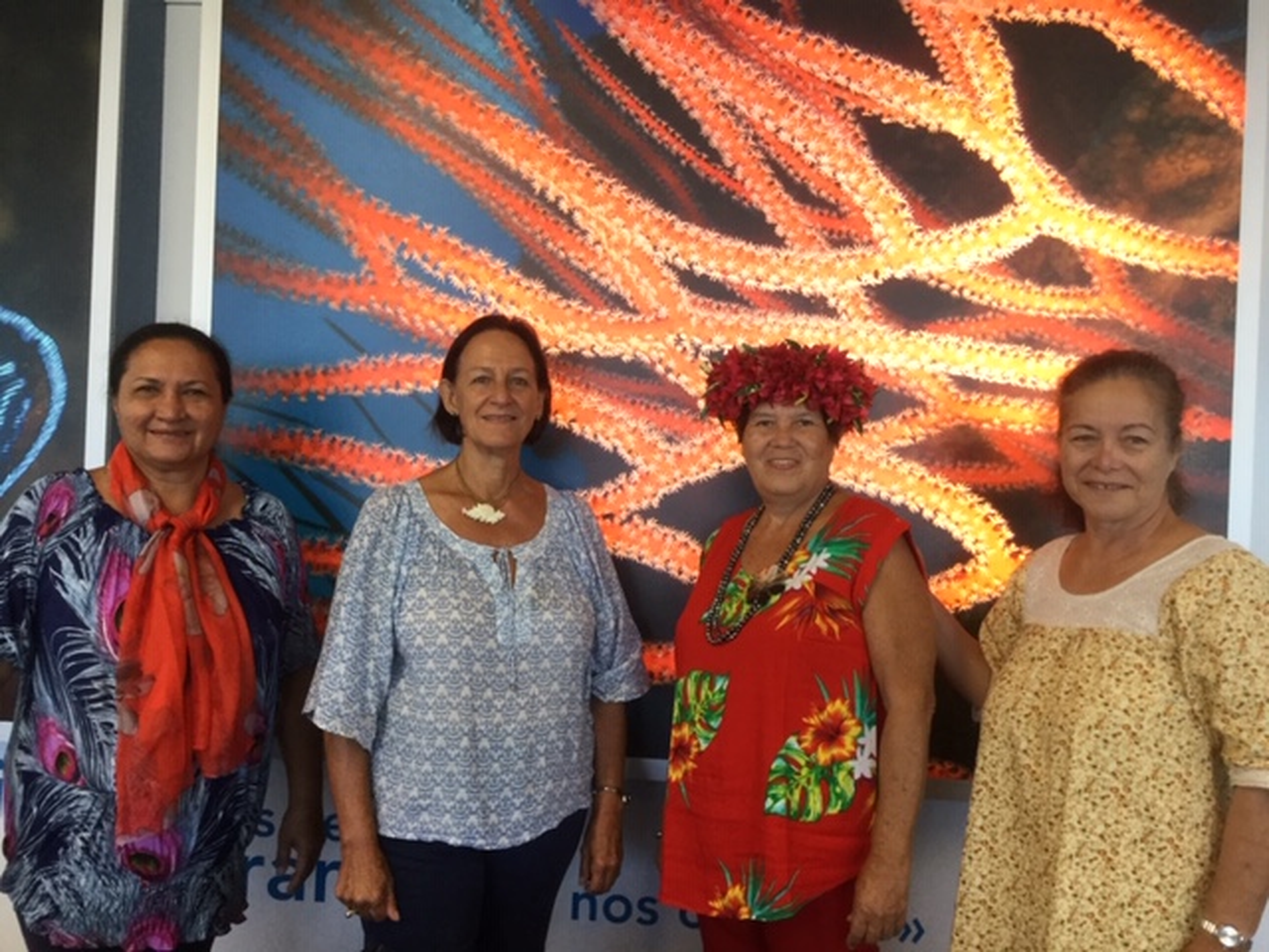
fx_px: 1136
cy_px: 476
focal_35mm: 31
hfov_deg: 58.4
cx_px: 634
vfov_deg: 45.4
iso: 50
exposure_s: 1/33
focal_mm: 3.3
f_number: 2.4
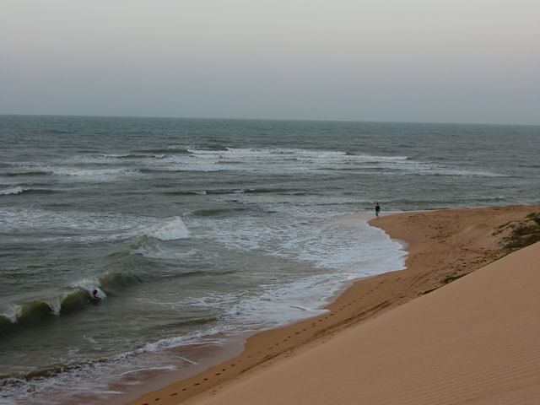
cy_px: 202
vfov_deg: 26.6
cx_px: 270
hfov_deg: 34.9
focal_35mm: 55
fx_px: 858
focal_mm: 9.8
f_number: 3.6
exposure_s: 1/60
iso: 80
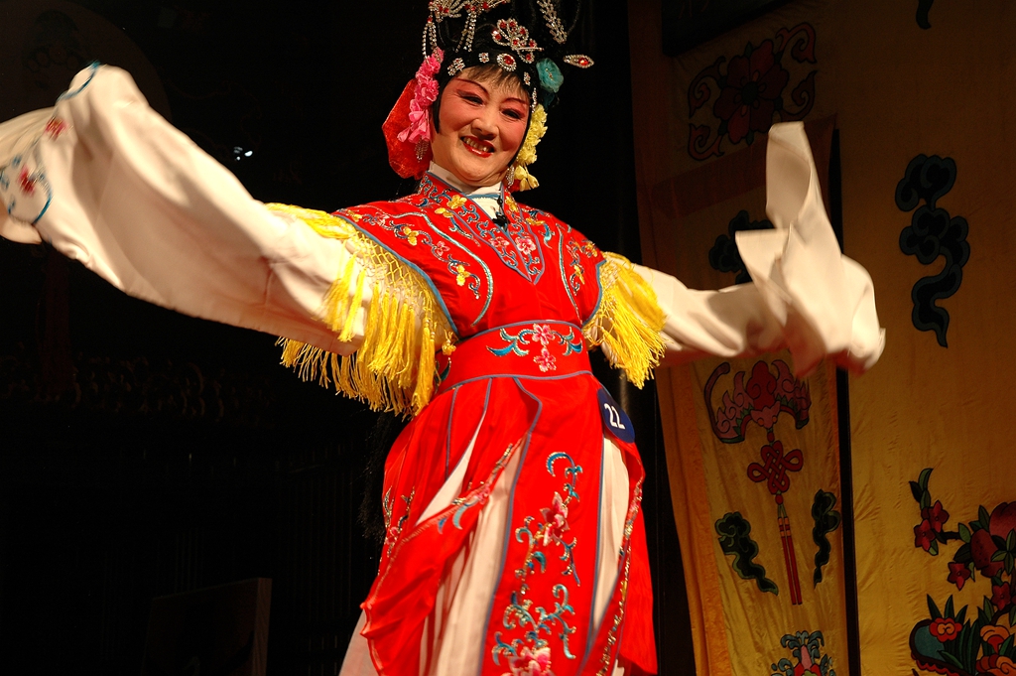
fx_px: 1354
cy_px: 338
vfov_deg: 28.0
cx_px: 508
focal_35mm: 48
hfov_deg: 41.1
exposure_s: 1/200
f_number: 5
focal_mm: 32
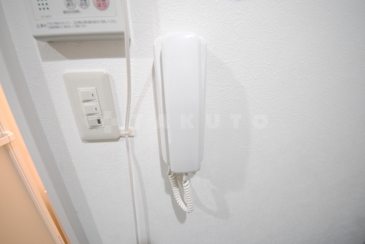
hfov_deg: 112.6
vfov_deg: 90.1
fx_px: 122
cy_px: 122
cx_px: 182
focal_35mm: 12
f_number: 4.5
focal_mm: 8
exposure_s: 1/20
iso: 800
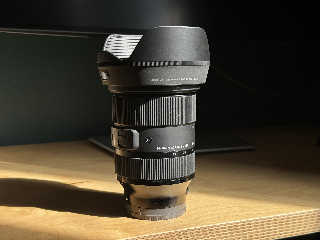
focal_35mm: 48
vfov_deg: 30.3
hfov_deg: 39.7
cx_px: 160
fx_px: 444
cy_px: 120
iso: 64
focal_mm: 6.86
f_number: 1.78
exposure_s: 1/356
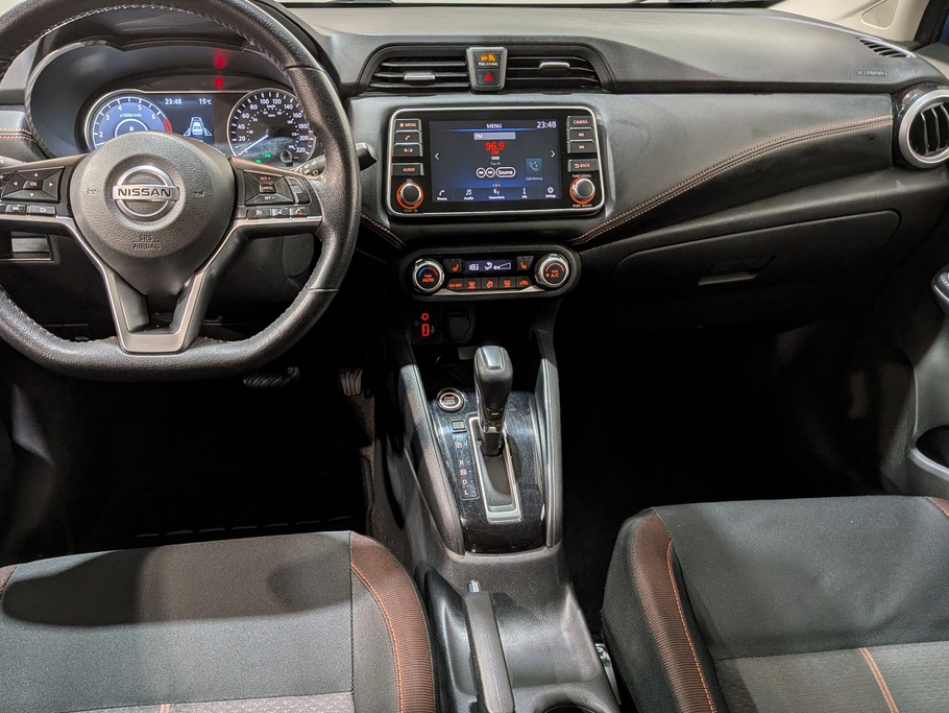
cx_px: 445
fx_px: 740
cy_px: 356
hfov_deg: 65.3
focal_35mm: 27
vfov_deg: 51.4
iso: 29
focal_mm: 4.53
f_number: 1.7
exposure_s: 1/100
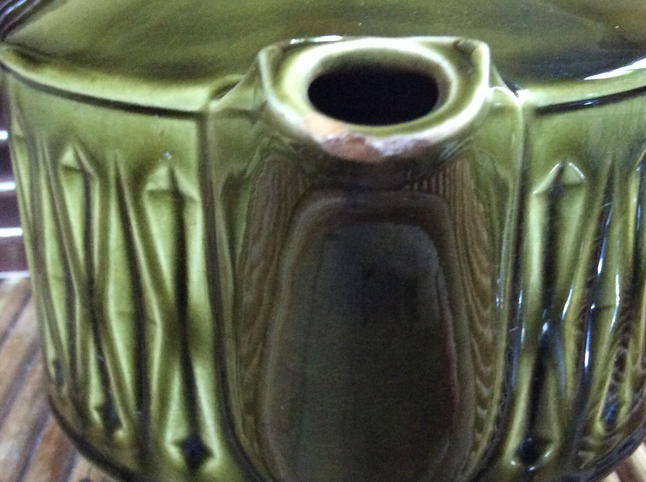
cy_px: 297
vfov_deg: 29.5
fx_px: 913
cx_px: 300
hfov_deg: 38.9
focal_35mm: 49
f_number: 2.4
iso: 400
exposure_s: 1/17
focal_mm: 3.3
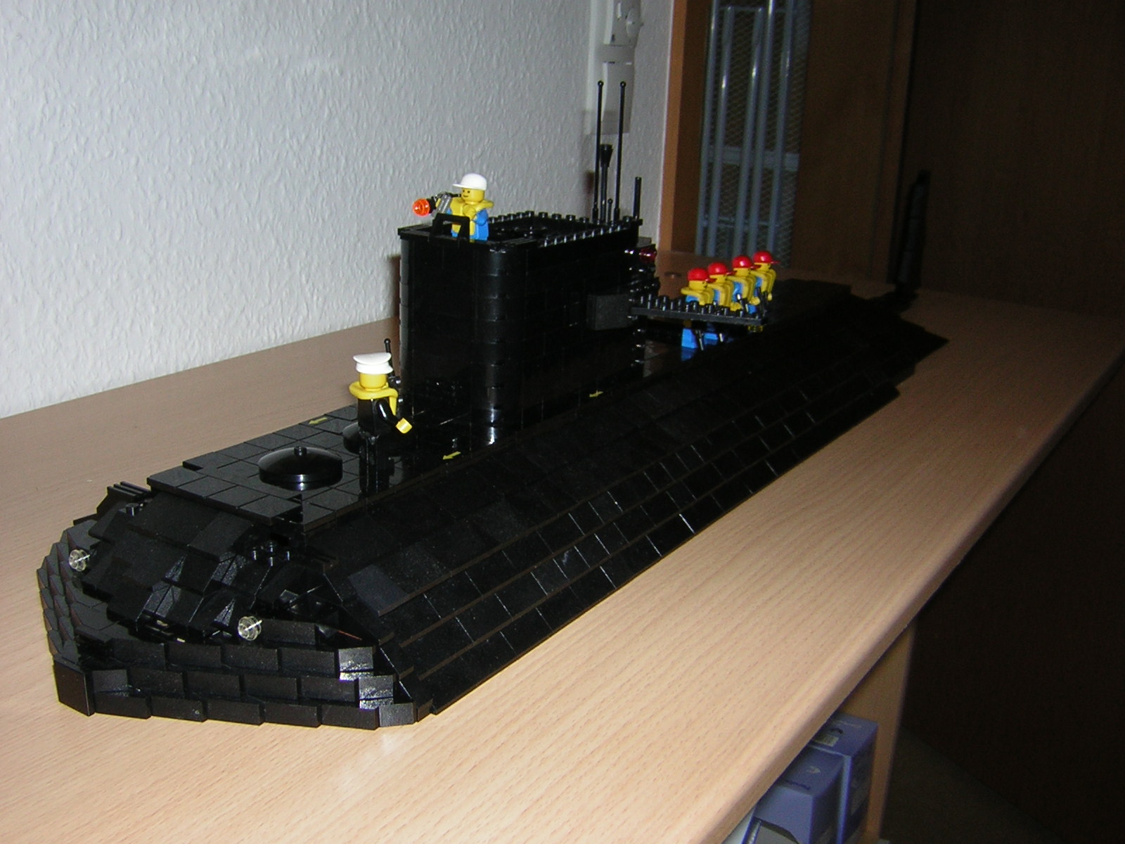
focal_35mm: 36
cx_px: 562
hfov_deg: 51.4
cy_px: 422
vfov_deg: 39.7
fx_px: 1170
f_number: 5.2
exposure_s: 1/60.1
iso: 50
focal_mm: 4.7
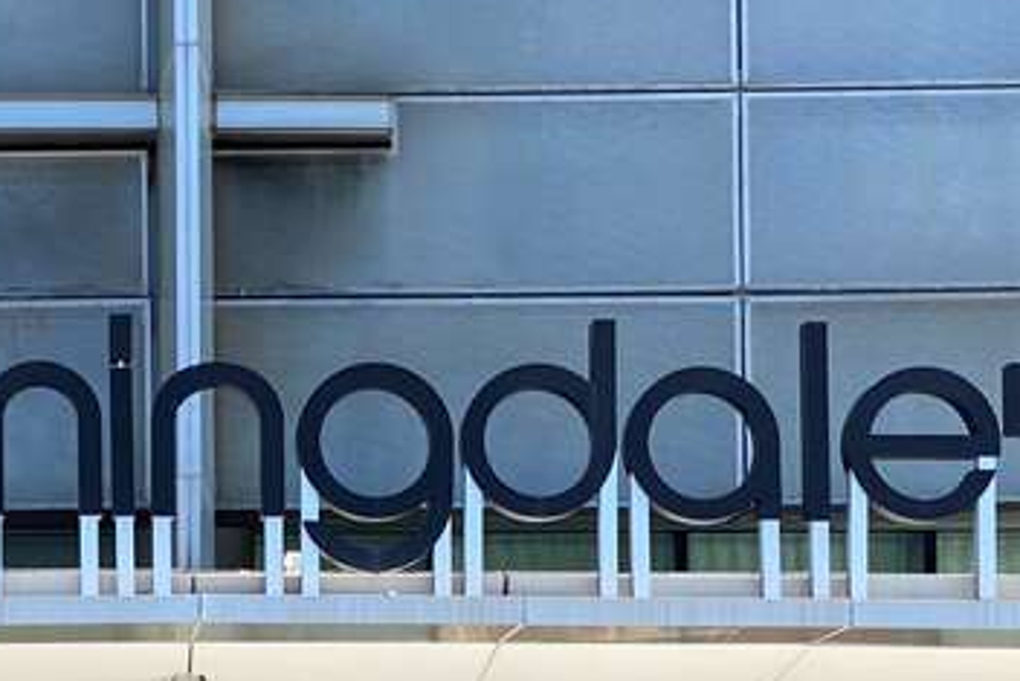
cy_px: 777
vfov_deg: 11.0
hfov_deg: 16.5
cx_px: 241
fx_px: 3486
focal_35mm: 123
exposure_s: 1/452
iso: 20
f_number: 2
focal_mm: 6
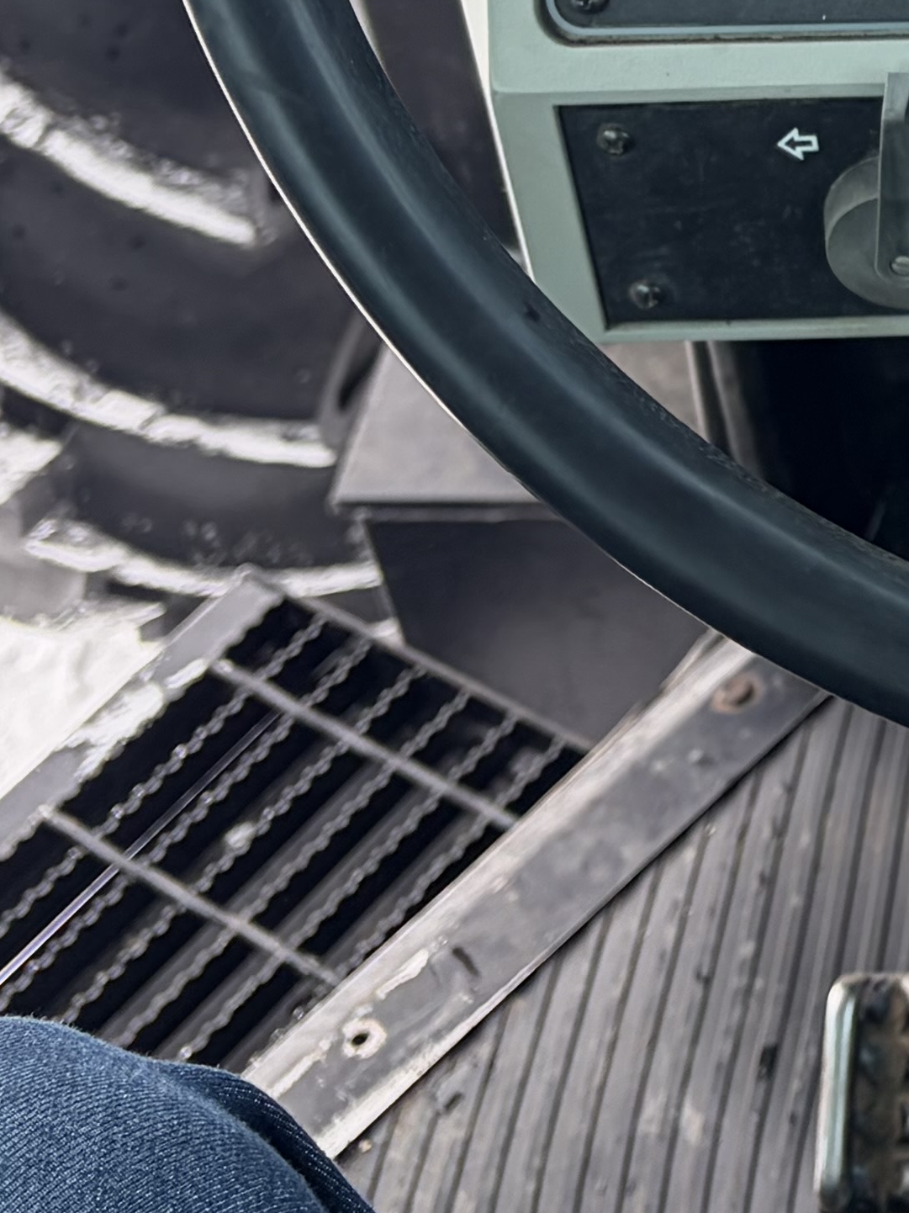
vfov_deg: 18.1
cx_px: 1605
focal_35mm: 103
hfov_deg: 13.1
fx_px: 3607
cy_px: -238
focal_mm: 5.96
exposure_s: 1/623
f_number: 1.6
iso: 64
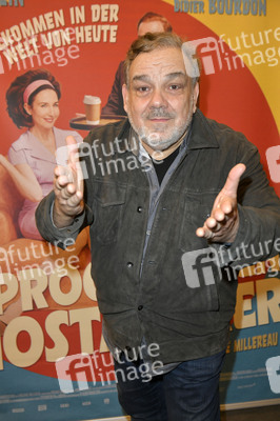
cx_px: 140
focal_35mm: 42
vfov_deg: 46.4
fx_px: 491
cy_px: 210
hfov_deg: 31.8
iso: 2000
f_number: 5
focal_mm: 42
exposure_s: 1/125
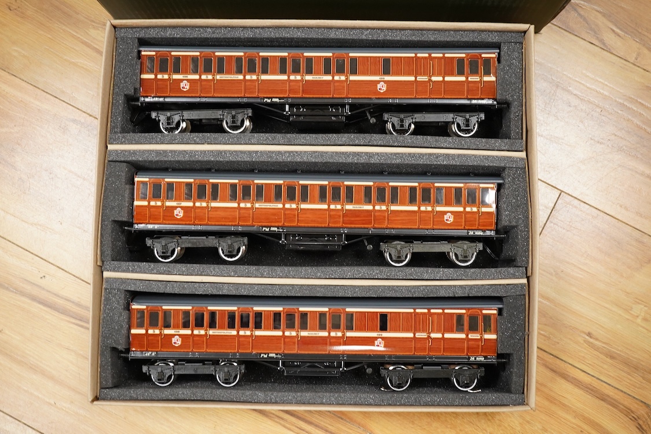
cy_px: 217
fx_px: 814
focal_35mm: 45
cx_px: 326
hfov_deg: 43.6
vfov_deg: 29.9
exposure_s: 1/125
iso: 2000
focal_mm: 30
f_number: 6.3
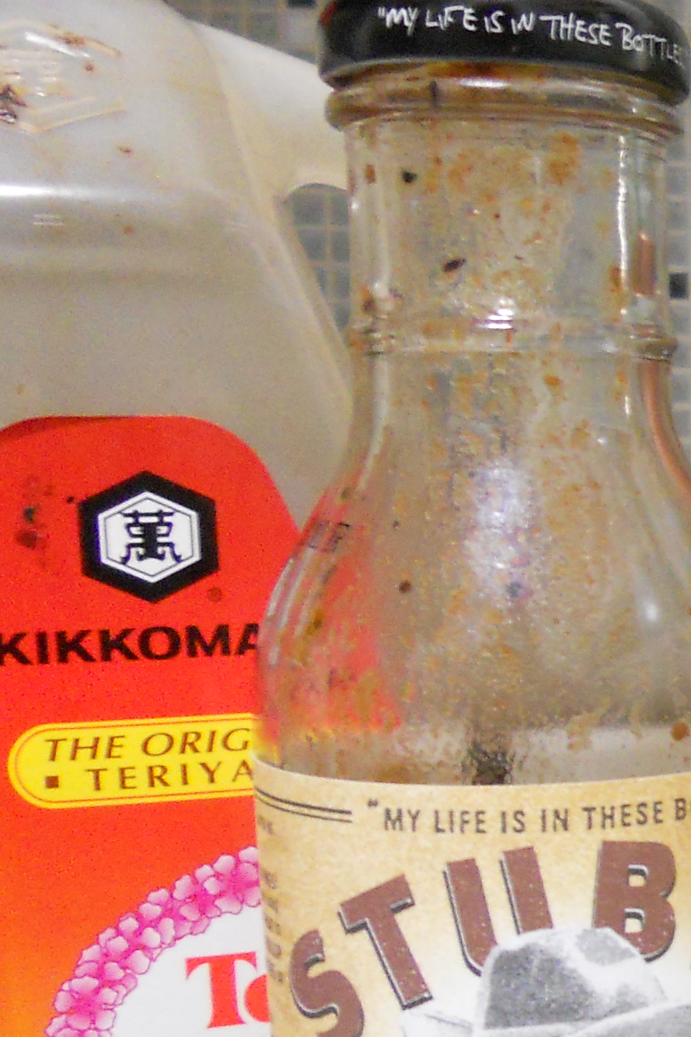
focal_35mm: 72
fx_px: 2073
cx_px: 1186
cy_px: 705
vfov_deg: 27.9
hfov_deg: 16.3
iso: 500
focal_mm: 4.9
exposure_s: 1/8
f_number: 3.2
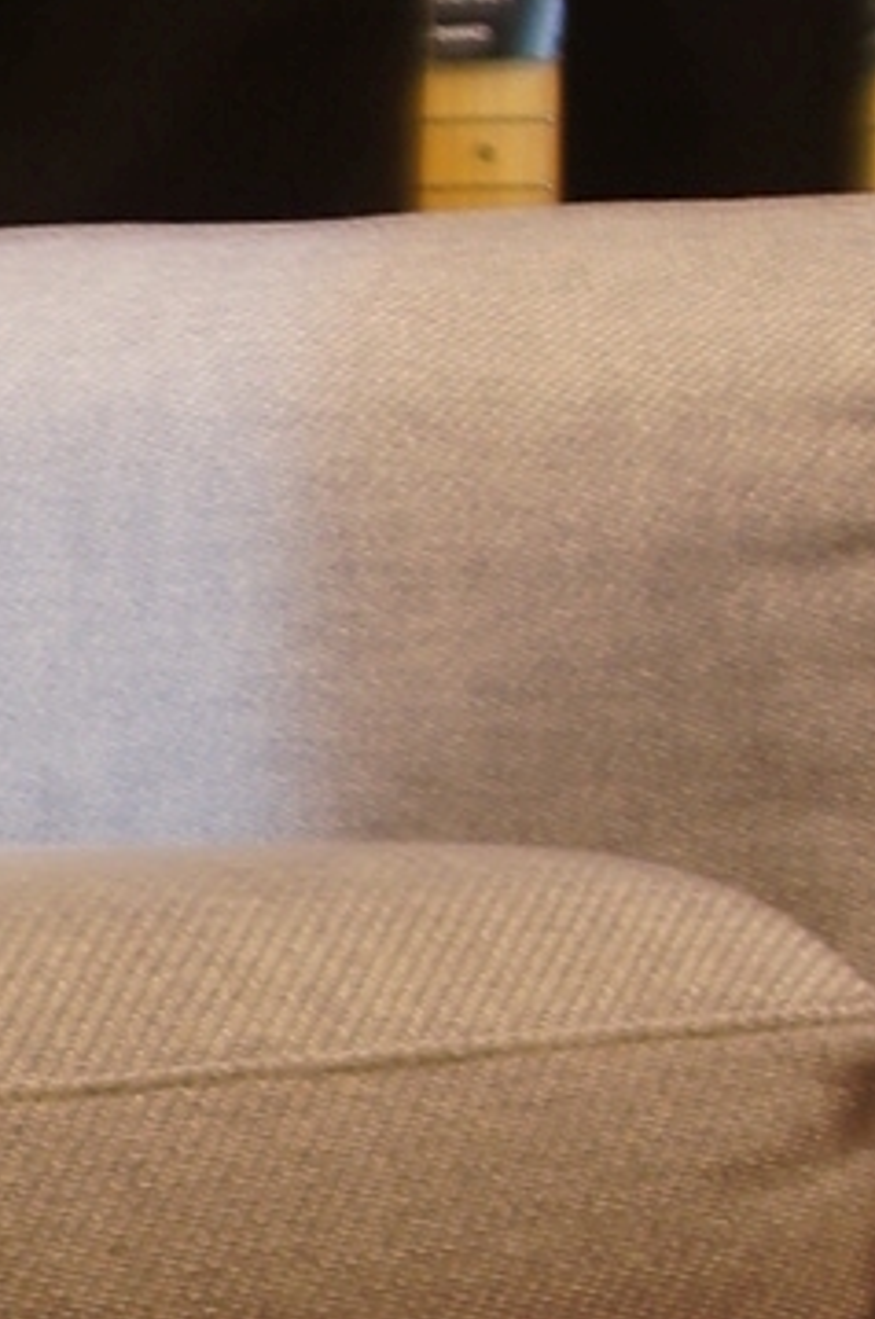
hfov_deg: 4.9
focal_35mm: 268
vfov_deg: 7.6
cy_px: 1466
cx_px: -1772
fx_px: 9808
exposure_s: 1/5
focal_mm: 28
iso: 100
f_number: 4.5
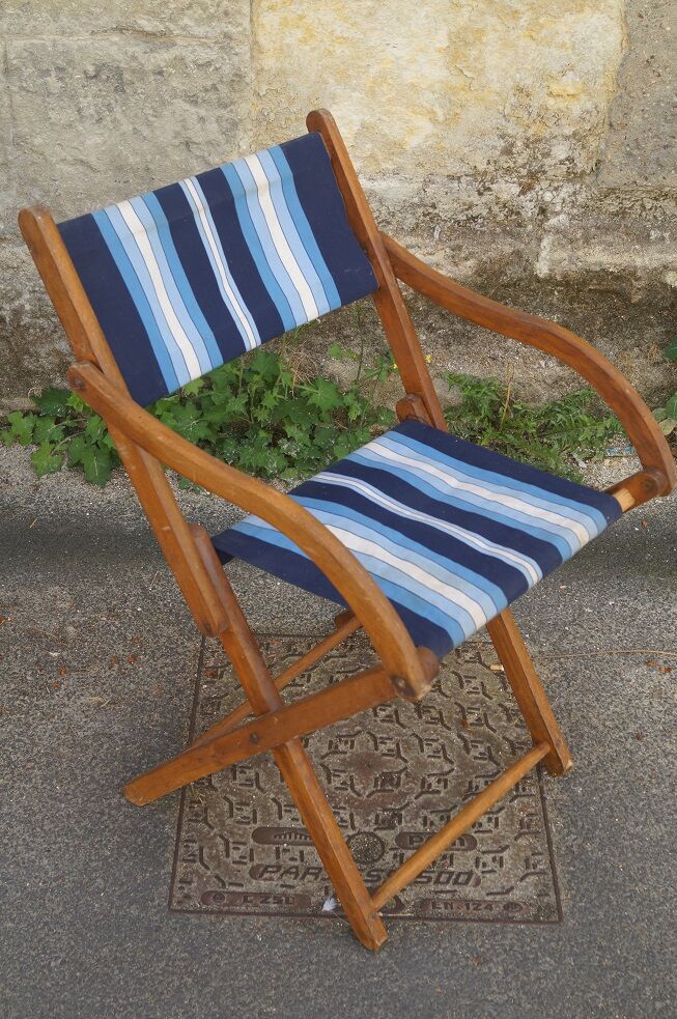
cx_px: 338
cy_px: 510
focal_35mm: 45
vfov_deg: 43.6
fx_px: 1272
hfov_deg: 29.8
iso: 100
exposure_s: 1/100
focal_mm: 30
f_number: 6.3
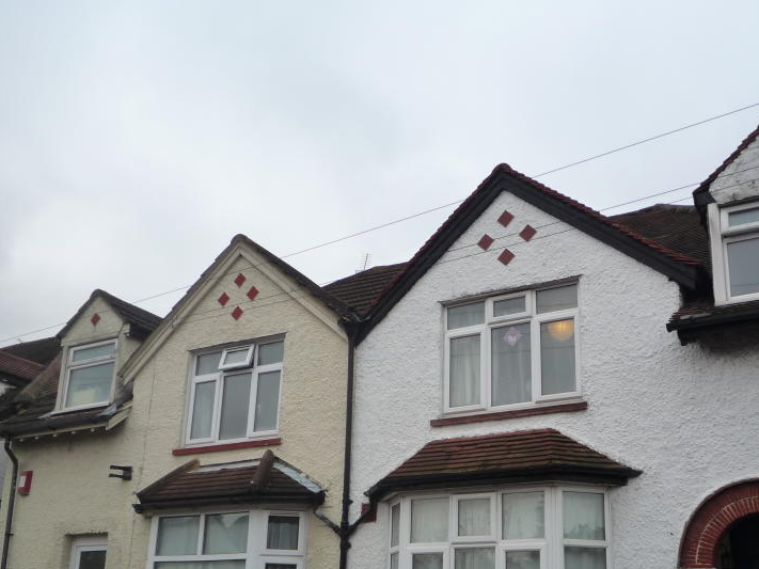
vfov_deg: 39.0
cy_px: 393
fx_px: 789
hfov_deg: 51.1
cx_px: 441
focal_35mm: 36
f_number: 2.8
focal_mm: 4.4
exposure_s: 1/250
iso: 160
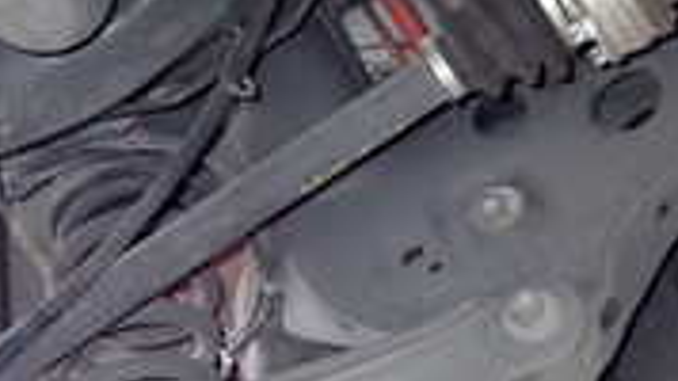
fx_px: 1977
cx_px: 743
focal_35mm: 110
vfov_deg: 10.5
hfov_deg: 18.7
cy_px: -248
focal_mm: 5.4
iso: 500
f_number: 2.3
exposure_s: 1/125
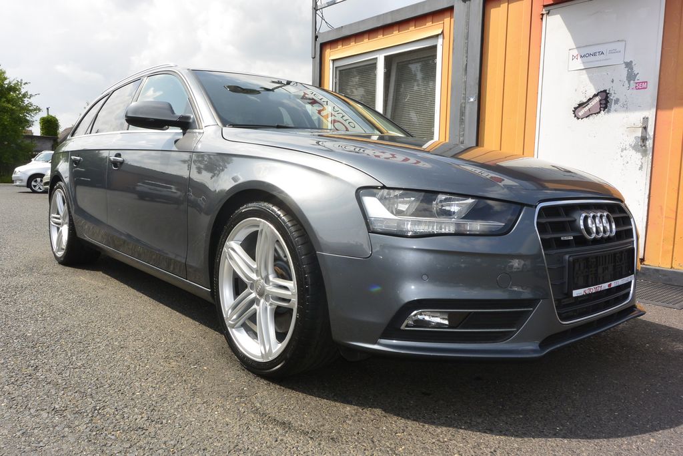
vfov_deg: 47.9
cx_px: 342
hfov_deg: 67.4
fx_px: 512
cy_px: 228
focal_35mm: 27
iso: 160
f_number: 9
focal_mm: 10
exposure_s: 1/250
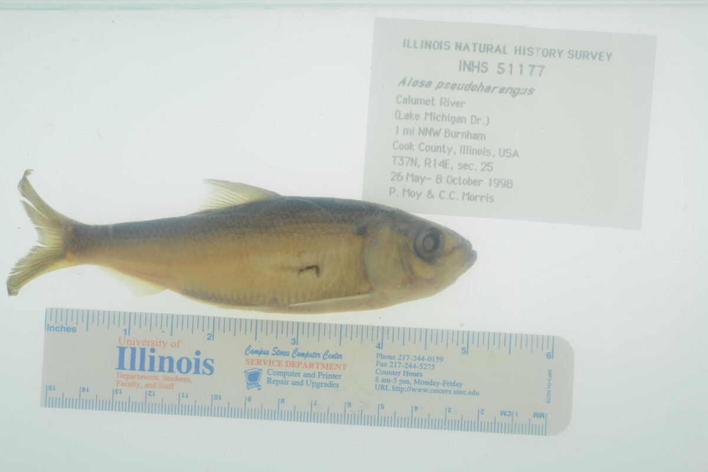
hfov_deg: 33.4
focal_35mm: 60
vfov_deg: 22.6
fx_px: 1180
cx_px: 354
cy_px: 236
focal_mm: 60
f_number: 14
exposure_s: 1/40
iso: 100
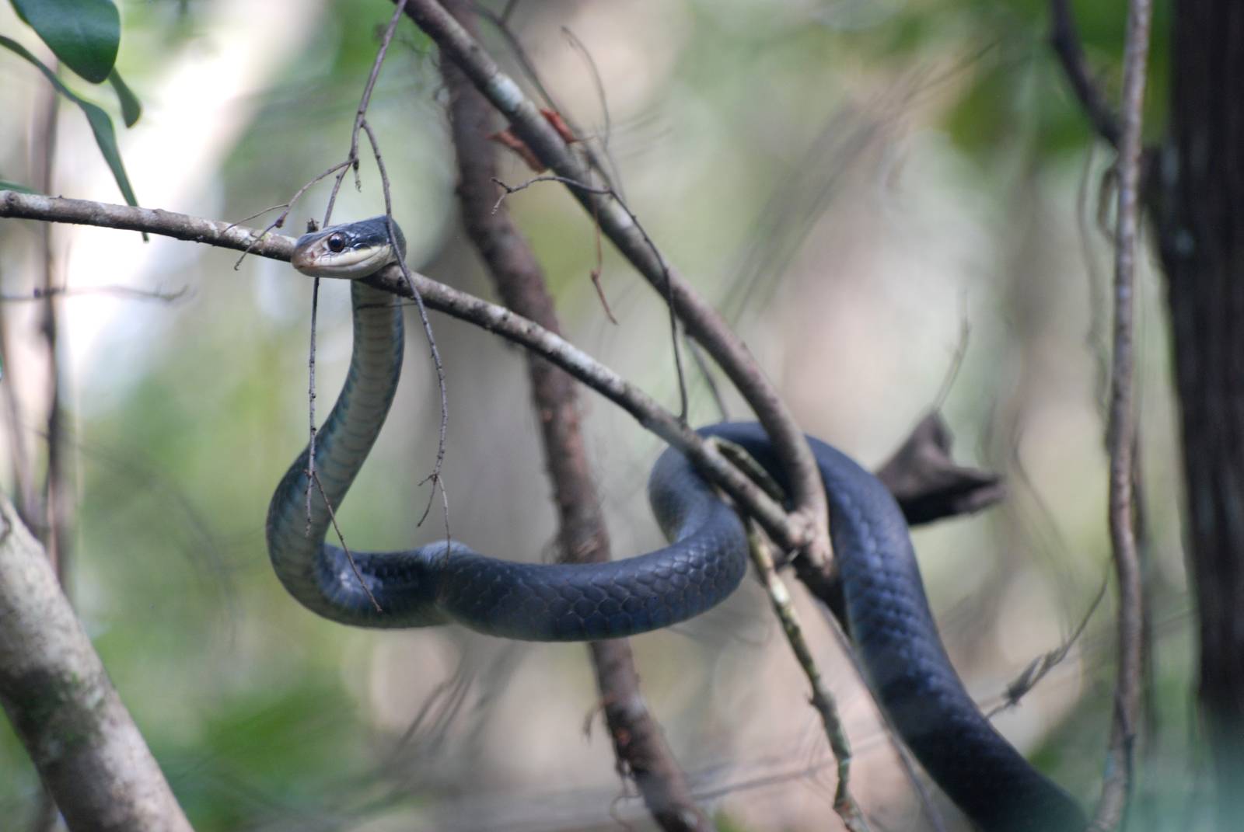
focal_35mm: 405
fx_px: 14011
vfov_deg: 3.4
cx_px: 622
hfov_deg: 5.1
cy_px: 416
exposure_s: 1/60
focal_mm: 270
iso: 400
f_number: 5.6
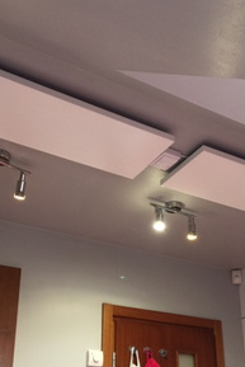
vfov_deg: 41.1
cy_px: 257
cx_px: 135
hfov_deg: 28.7
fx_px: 479
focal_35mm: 47
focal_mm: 4.15
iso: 40
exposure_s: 1/17
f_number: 2.2
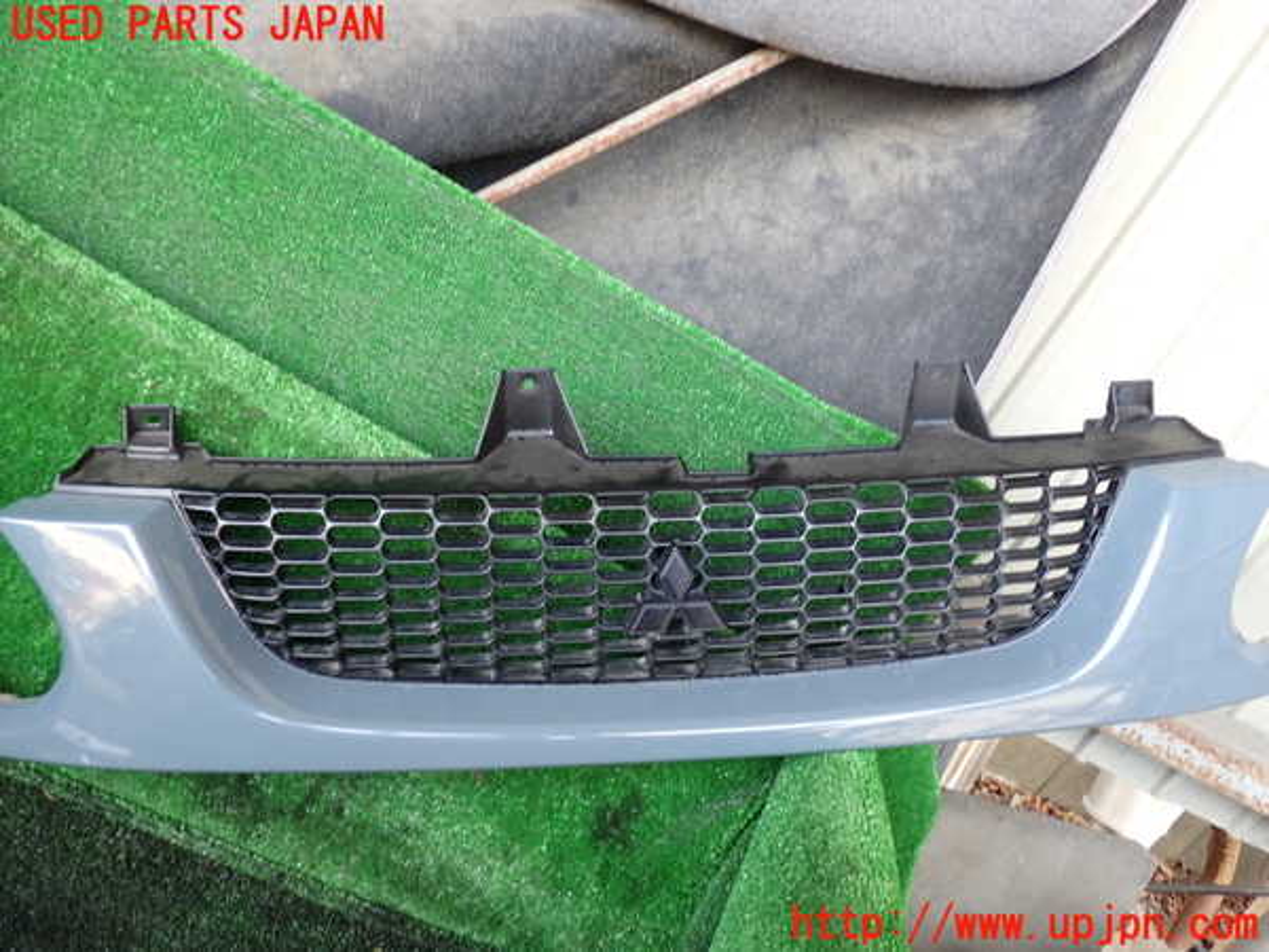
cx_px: 634
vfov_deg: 46.8
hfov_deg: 60.0
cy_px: 476
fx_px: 1100
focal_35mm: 30
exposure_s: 1/30
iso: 200
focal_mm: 5.4
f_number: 2.3
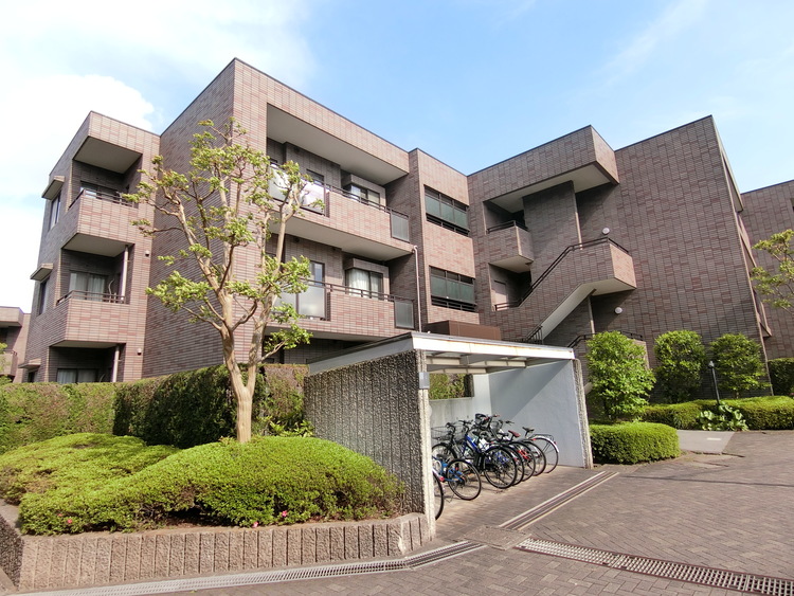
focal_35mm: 19
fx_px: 436
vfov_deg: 68.7
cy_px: 298
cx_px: 397
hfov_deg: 84.6
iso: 80
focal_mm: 4.06
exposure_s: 1/800
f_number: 2.7
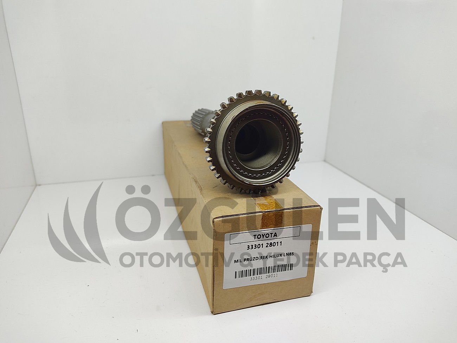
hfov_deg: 67.3
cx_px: 228
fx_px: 343
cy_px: 172
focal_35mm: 26
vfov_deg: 53.1
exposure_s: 1/100
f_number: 1.79
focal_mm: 4.74
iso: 186
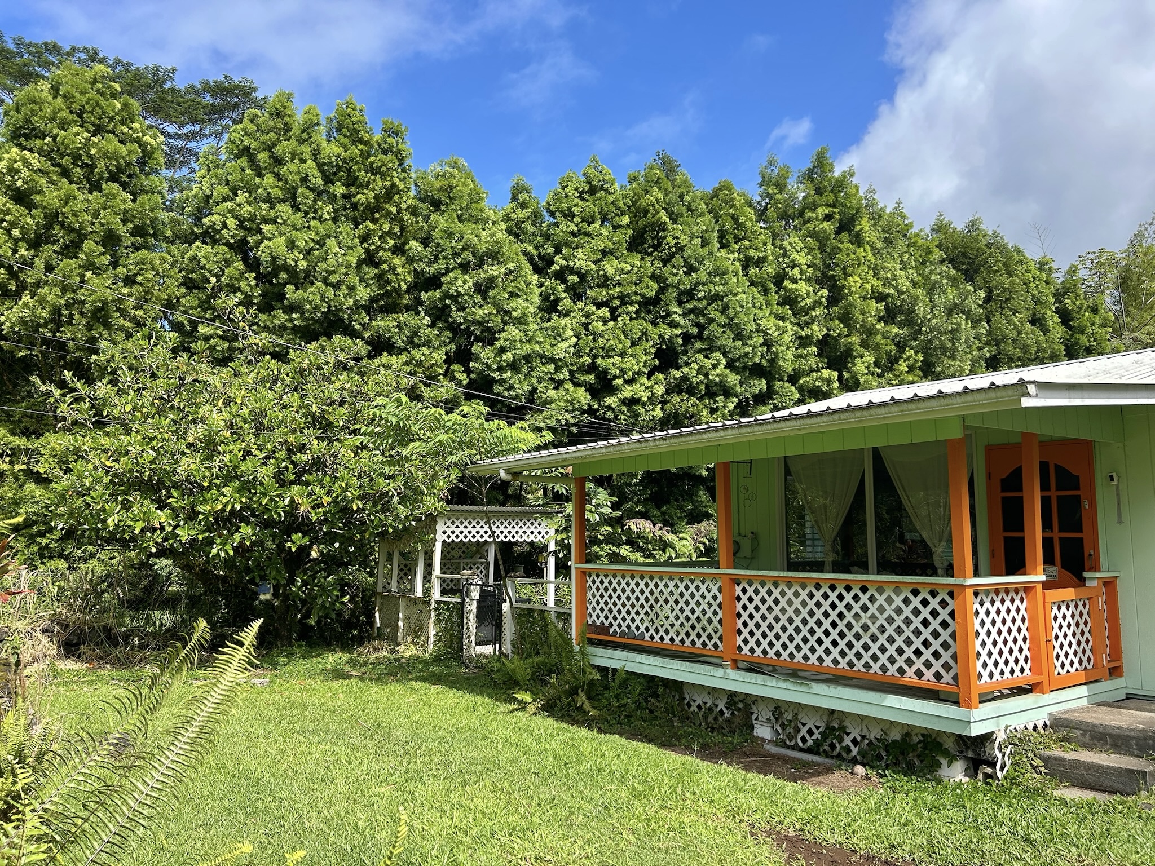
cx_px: 578
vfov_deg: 53.1
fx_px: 868
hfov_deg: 67.3
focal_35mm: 26
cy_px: 433
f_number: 1.5
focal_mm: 5.7
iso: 50
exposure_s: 1/2299
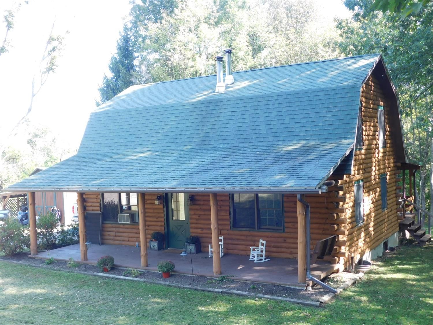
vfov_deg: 35.9
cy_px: 162
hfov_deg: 46.8
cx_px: 216
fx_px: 500
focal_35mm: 40
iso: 125
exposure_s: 1/60
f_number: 3.6
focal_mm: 7.1
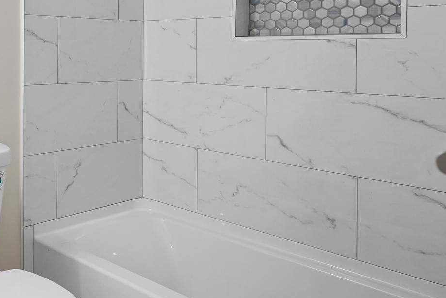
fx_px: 471
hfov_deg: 41.3
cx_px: -36
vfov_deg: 33.9
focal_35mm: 38
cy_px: 55
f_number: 3.5
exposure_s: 1/50
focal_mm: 17
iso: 1000
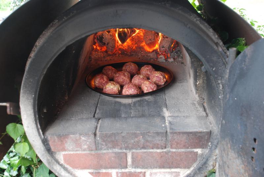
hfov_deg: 46.3
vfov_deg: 32.0
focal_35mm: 42
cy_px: 88
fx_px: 308
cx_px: 132
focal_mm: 28
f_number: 4
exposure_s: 1/30
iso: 400
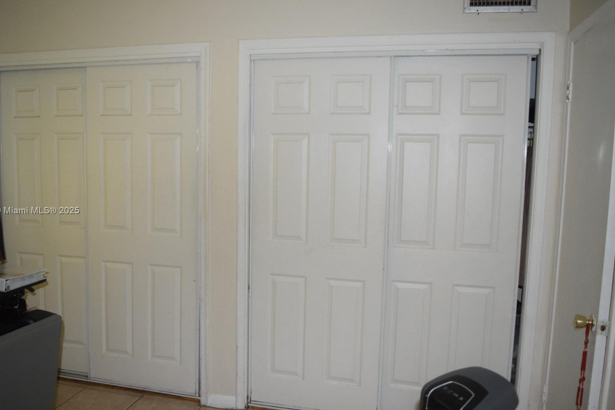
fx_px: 512
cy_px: 211
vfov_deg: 43.6
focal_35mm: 30
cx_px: 284
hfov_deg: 61.9
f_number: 3.5
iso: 2200
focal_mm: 18
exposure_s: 1/60
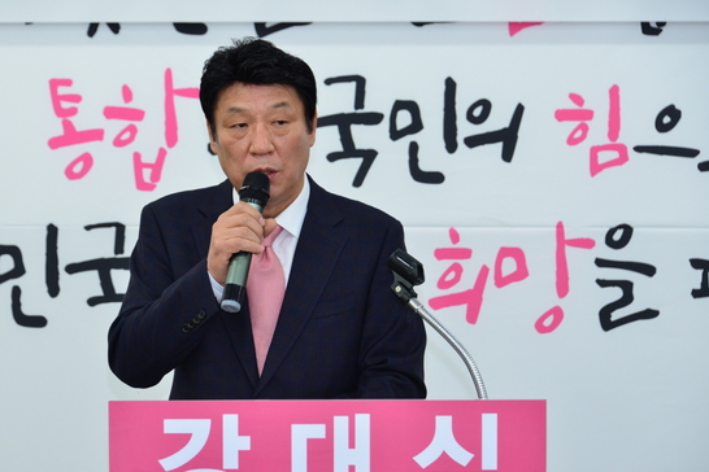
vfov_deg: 8.7
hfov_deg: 13.0
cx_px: 306
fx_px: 3111
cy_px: 267
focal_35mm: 158
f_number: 6.3
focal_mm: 135
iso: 1600
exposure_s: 1/80
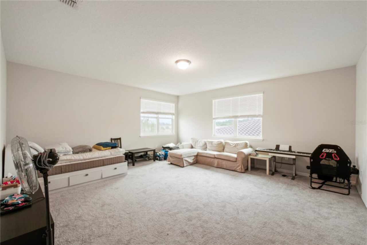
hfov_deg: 100.4
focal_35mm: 15
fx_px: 153
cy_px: 122
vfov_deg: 77.3
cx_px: 184
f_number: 11
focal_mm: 10
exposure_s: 1/2
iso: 200
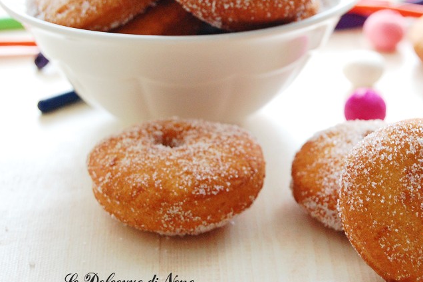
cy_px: 97
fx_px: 1524
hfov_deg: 15.7
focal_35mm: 130
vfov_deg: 10.5
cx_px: 317
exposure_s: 1/5
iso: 800
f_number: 5.6
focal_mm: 55
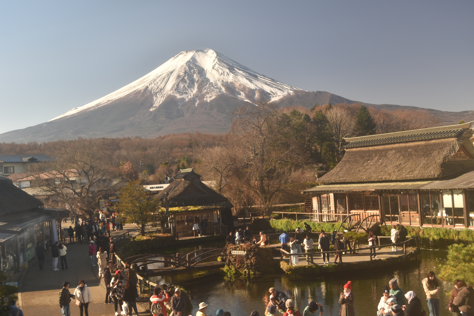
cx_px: 237
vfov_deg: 28.9
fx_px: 612
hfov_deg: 42.3
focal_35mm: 46
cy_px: 158
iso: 200
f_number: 6.3
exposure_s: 1/160
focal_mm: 31
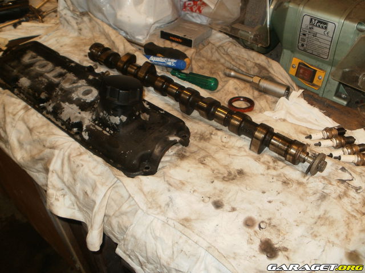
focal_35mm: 36
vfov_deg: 39.7
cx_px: 182
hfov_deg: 51.4
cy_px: 136
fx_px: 380
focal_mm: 6.3
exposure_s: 1/30
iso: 125
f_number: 3.5
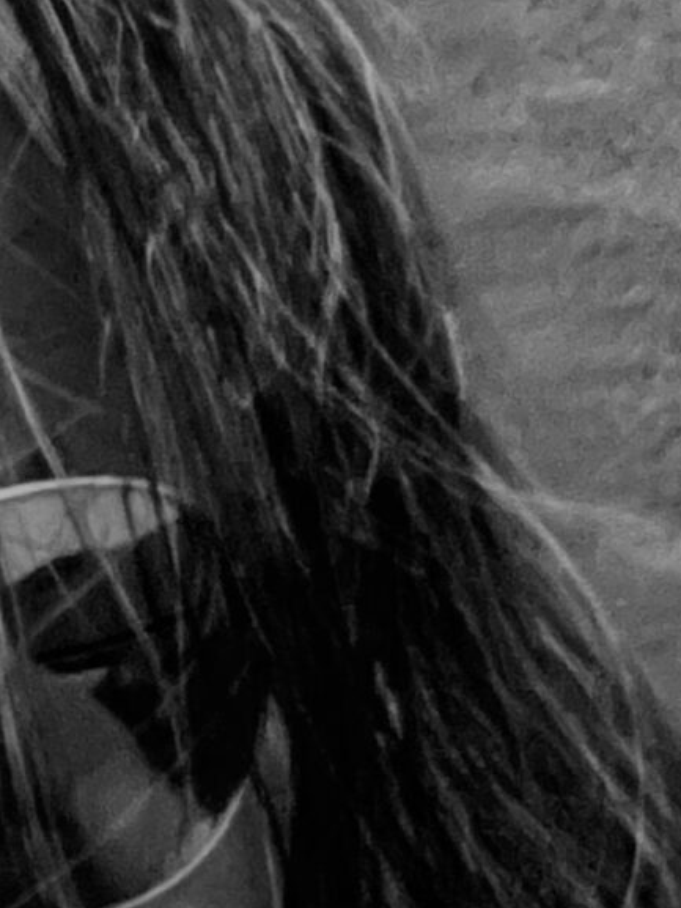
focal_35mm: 133
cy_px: 1139
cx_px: -50
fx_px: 3487
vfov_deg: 14.3
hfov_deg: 11.0
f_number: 2.2
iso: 4000
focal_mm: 2.71
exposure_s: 1/7
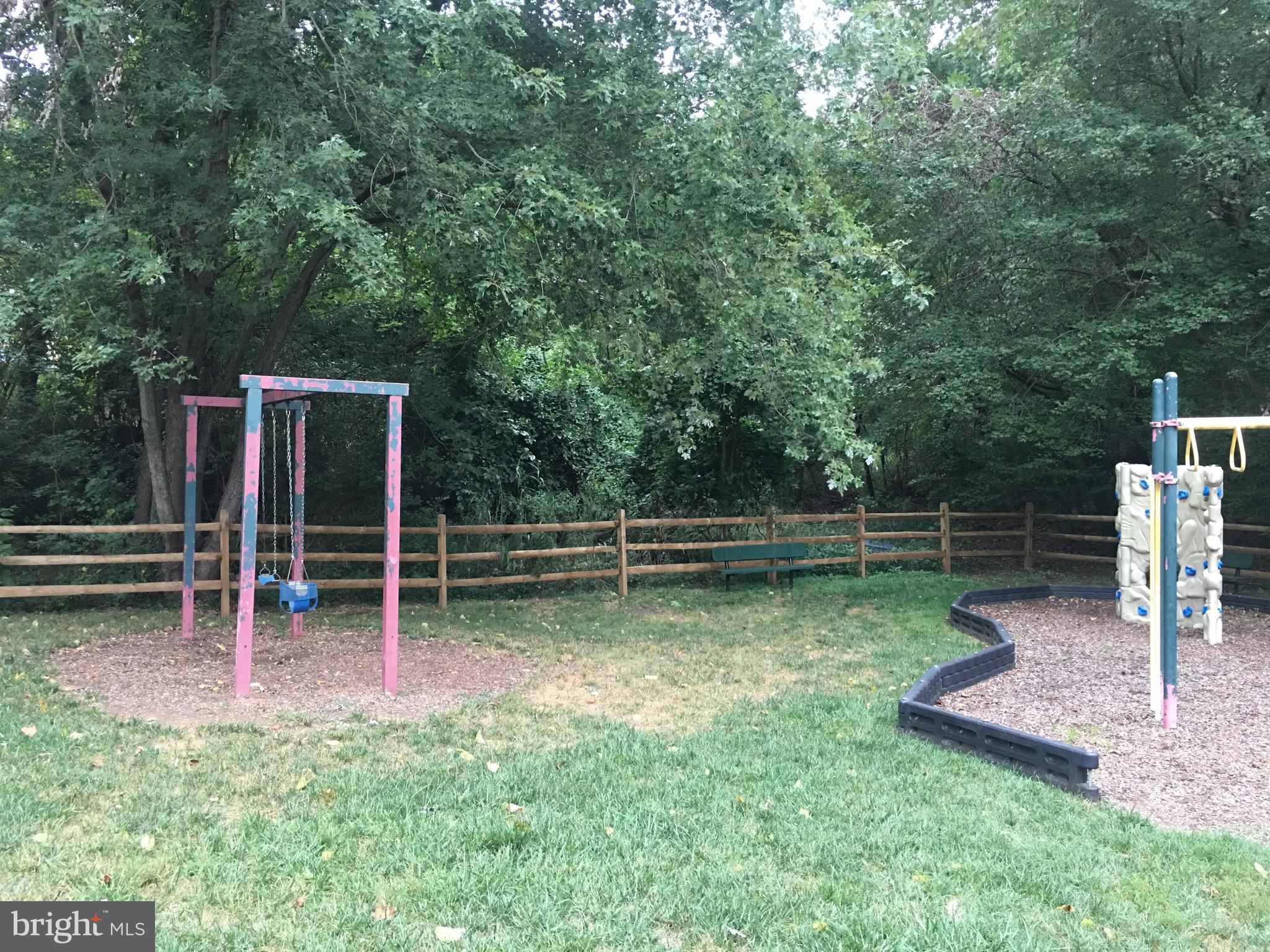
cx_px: 635
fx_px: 1064
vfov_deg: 48.2
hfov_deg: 61.7
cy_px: 476
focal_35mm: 29
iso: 64
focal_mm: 4.15
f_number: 2.2
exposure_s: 1/15
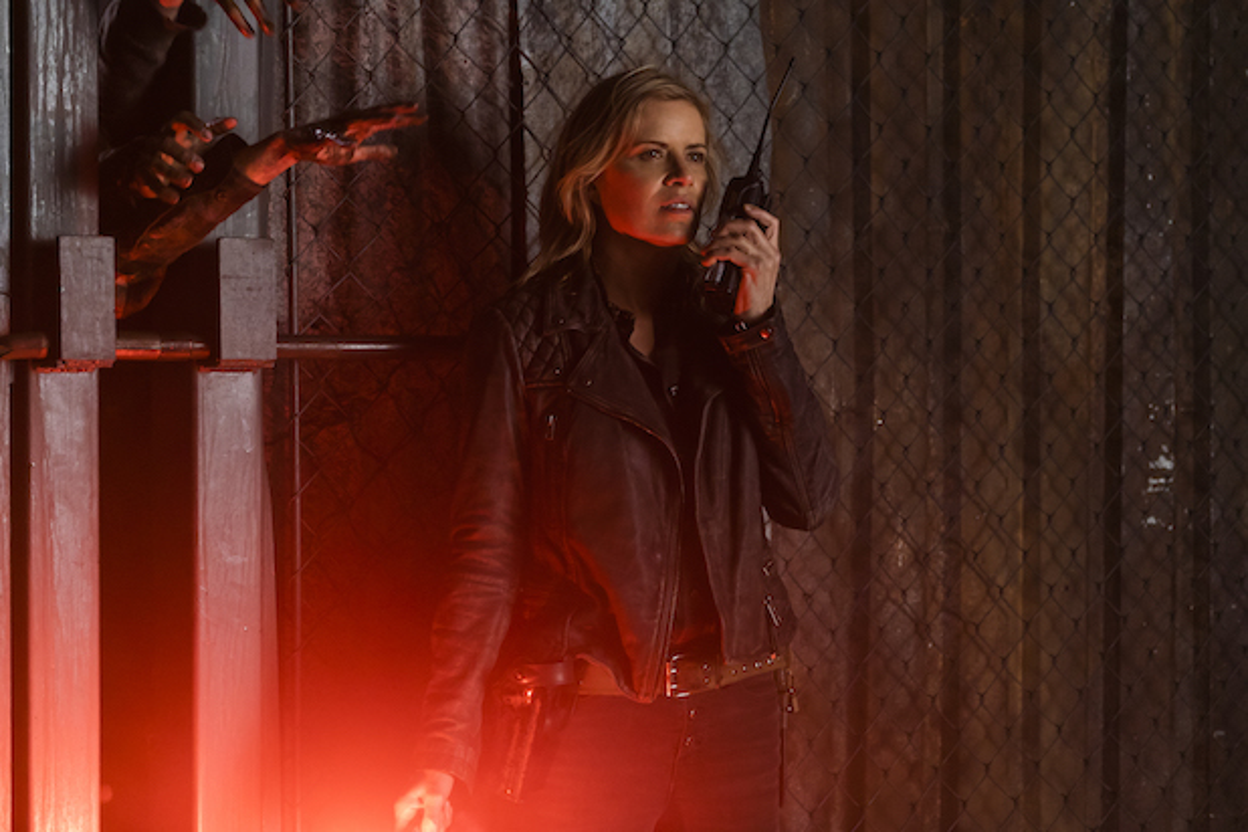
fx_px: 5165
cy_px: 416
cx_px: 624
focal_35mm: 149
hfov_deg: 13.8
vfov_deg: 9.2
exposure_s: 1/100
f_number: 4
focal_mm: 149
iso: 3200
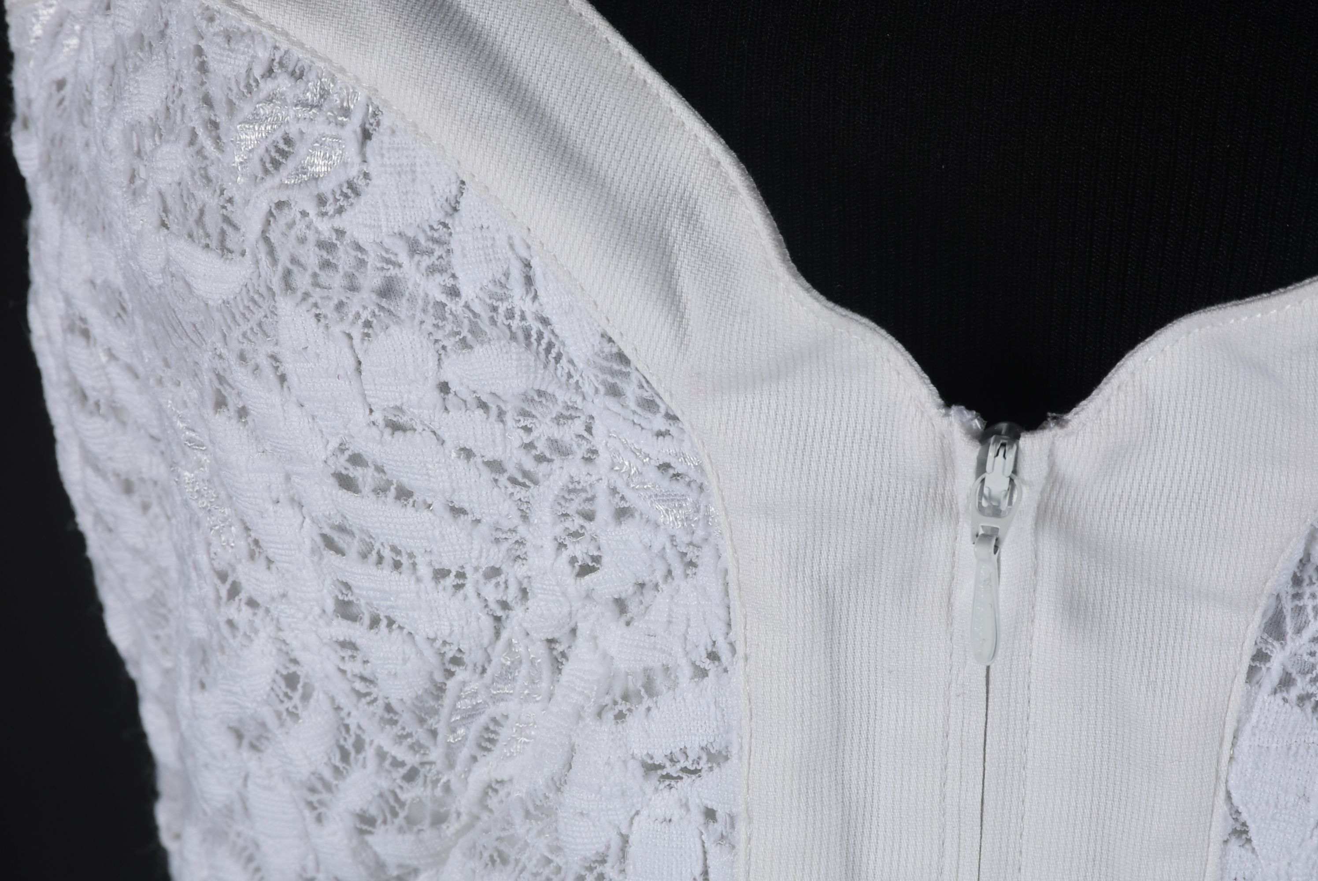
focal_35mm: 210
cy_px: 440
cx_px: 659
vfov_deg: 6.6
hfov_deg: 9.8
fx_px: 7694
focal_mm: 140
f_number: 20
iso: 200
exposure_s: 1/125
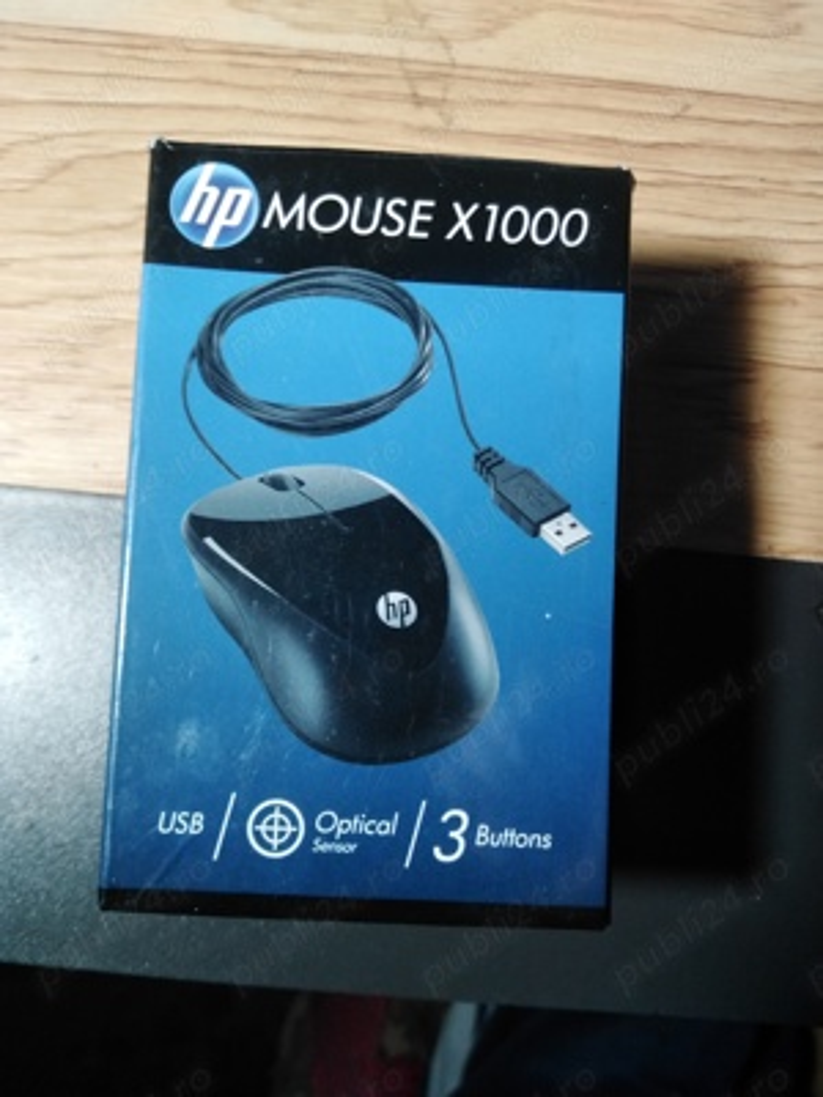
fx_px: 824
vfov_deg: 67.3
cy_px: 548
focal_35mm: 26
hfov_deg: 53.1
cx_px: 412
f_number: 1.8
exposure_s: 1/33.3
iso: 266
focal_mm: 3.59
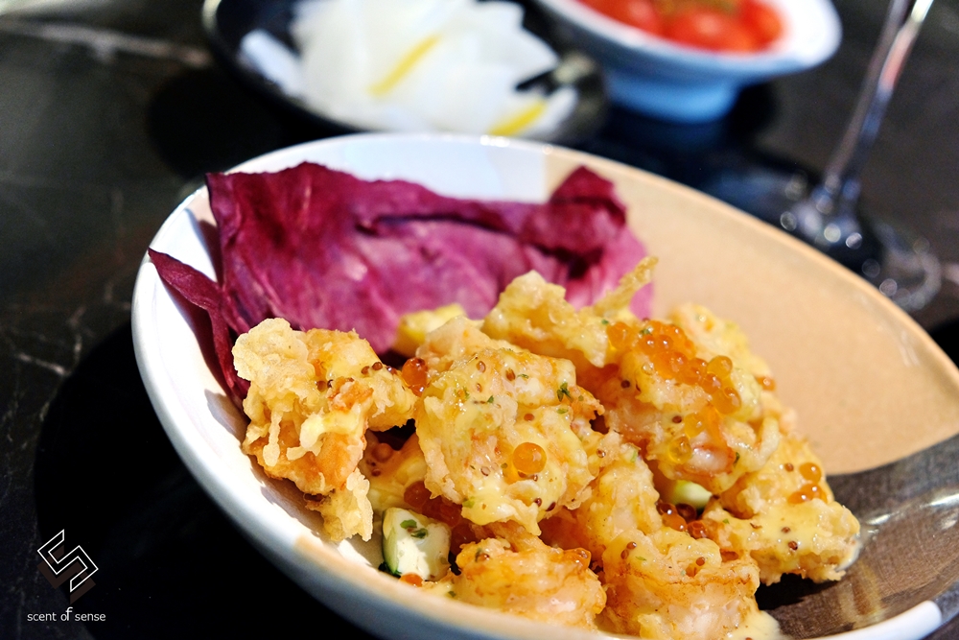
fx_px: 1705
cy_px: 320
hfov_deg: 31.4
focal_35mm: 64
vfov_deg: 21.2
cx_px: 480
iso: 800
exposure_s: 1/45
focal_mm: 42.5
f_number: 4
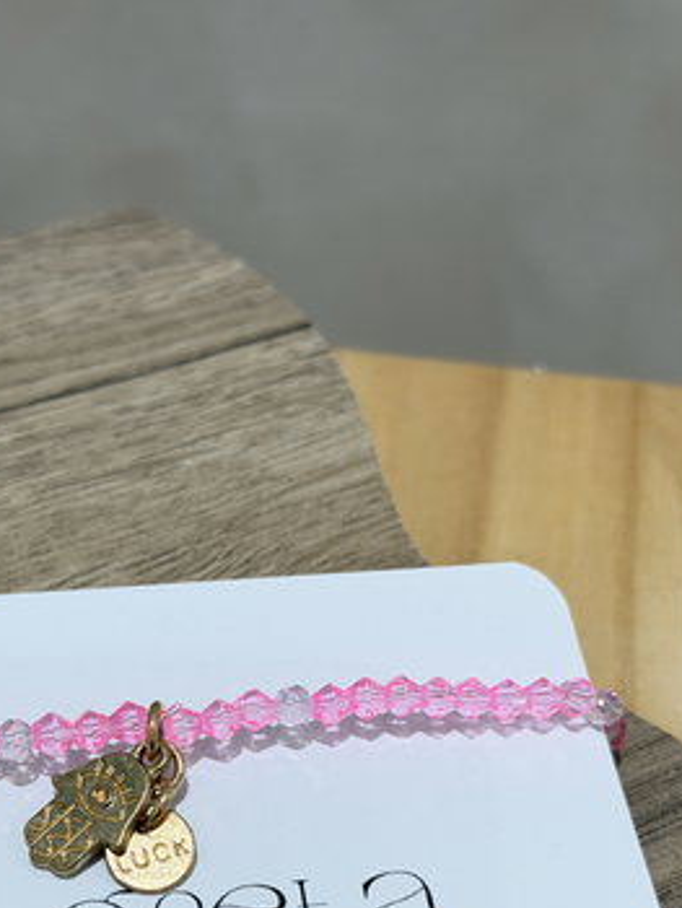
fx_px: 1915
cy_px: 684
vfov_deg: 26.3
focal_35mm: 73
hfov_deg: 20.1
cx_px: 236
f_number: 1.78
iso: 64
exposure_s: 1/50
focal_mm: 6.76
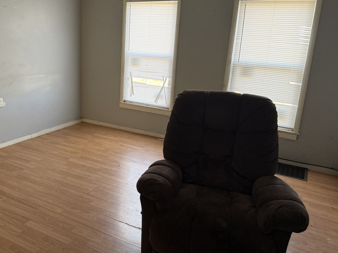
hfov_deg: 57.6
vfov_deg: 45.3
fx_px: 303
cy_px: 109
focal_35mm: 31
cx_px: 126
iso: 200
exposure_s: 1/60
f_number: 1.78
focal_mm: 6.76
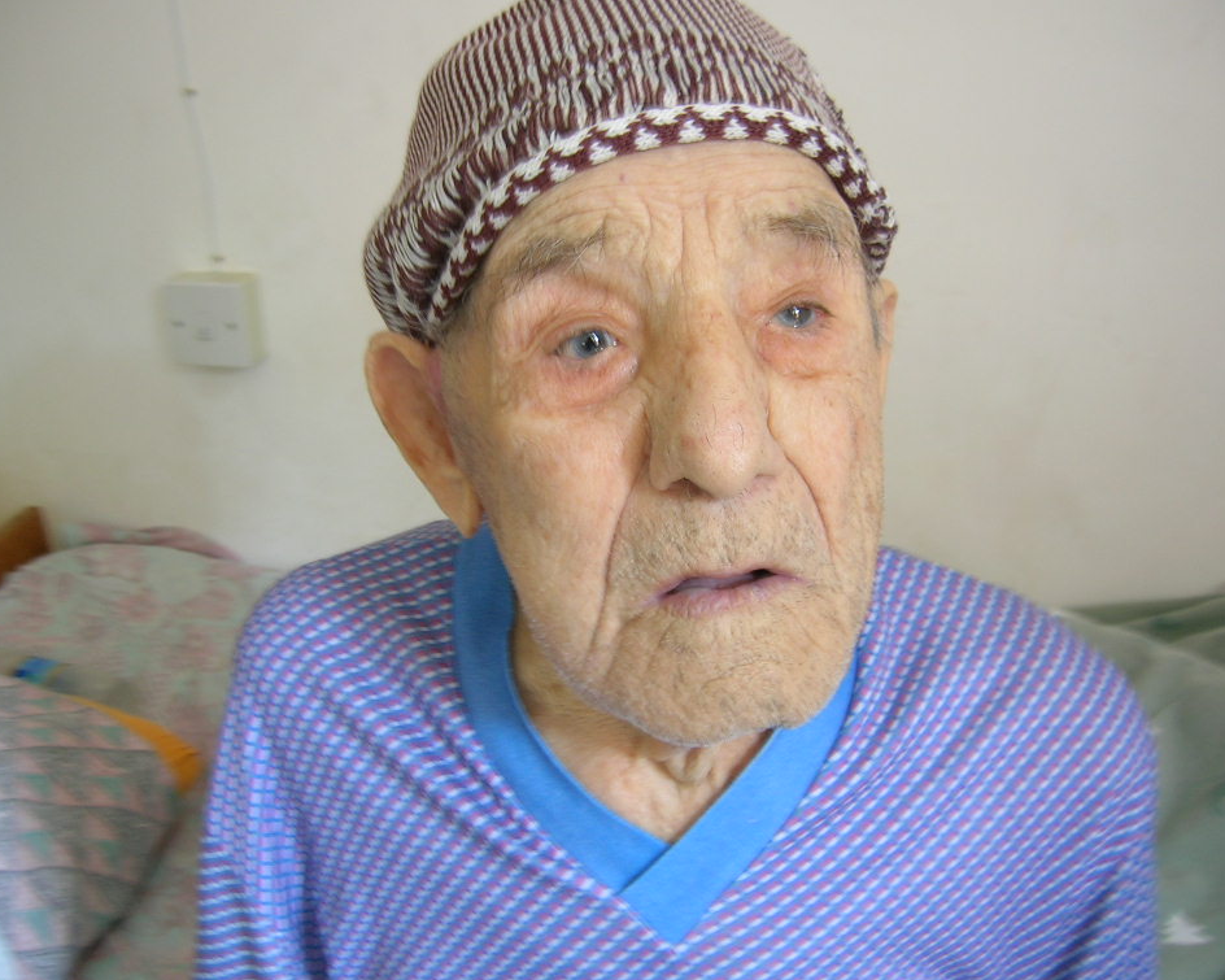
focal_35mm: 36
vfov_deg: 41.1
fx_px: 1305
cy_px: 487
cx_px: 628
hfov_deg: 50.3
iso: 50
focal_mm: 5.7
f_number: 2.9
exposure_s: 1/4.5
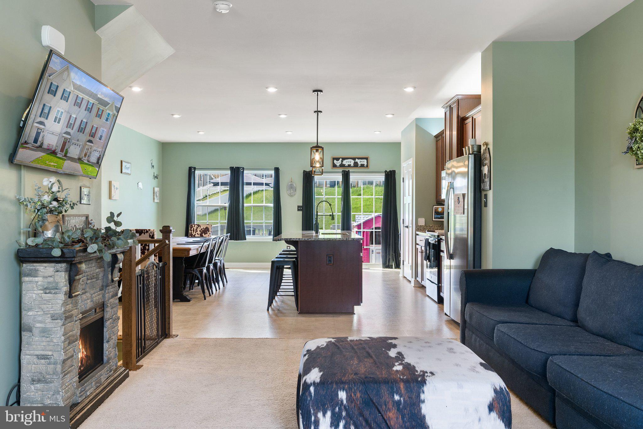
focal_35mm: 30
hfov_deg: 61.9
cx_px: 322
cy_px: 214
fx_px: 536
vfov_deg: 43.6
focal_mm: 30
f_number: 9
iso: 640
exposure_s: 1/6
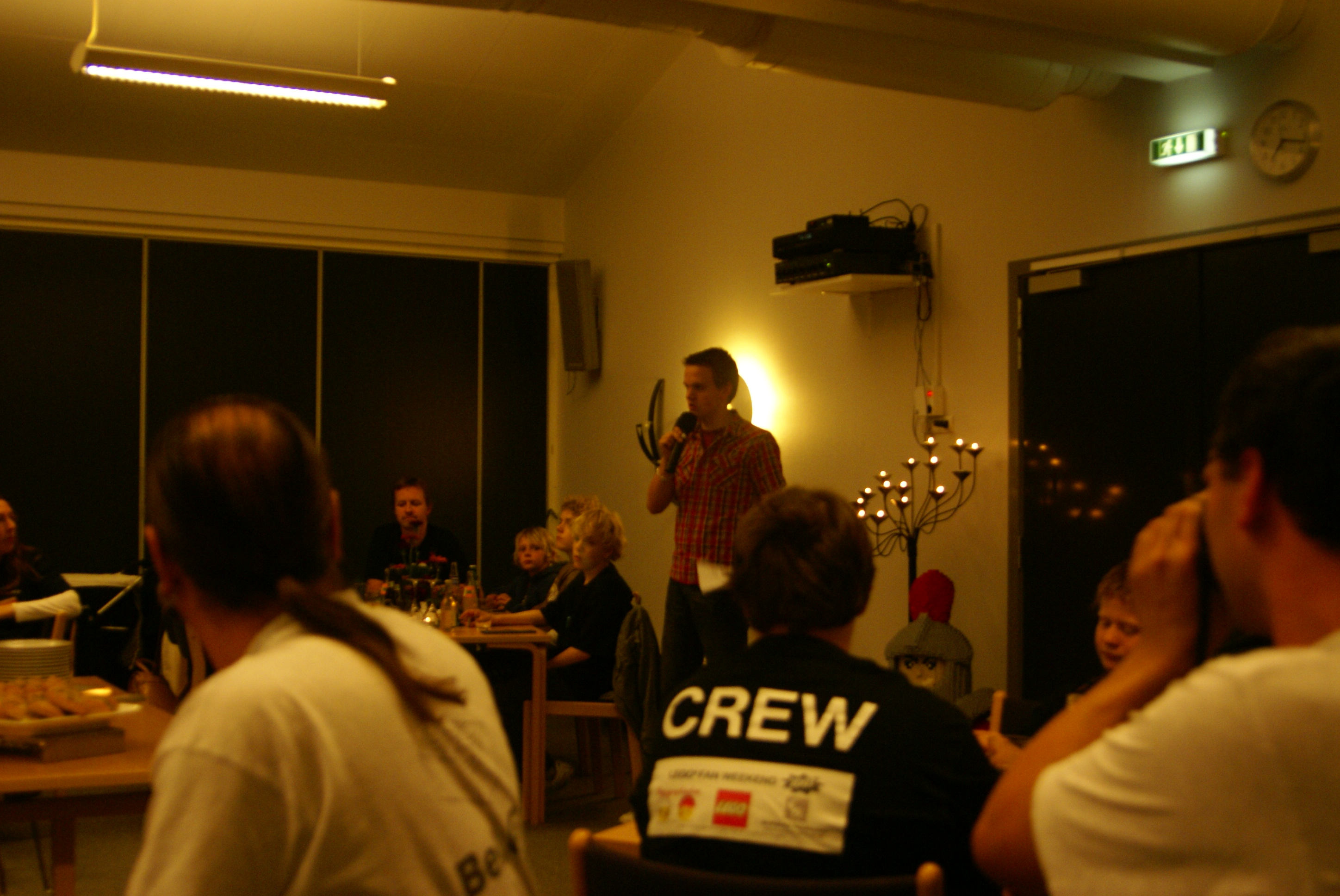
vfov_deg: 32.0
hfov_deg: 46.4
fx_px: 1565
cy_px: 448
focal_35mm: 42
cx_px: 670
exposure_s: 1/20
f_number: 4
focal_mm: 28
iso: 400
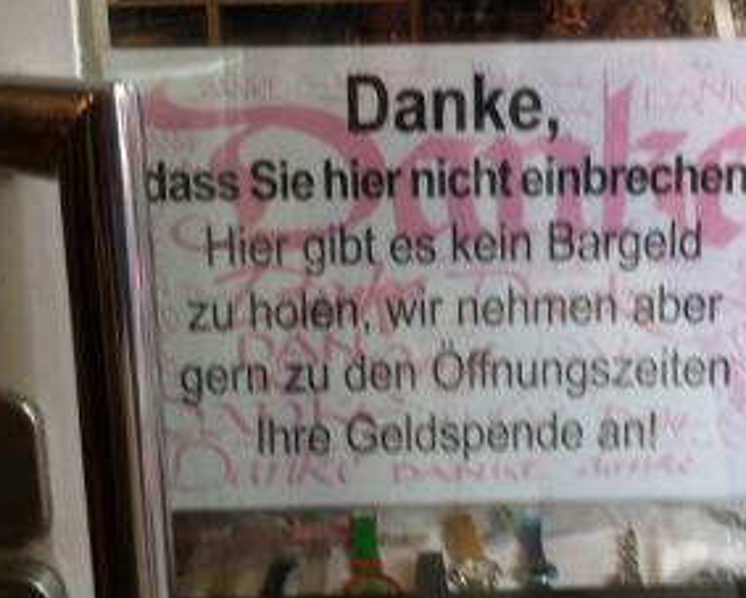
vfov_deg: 25.8
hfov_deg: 31.7
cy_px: 224
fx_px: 1304
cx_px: 485
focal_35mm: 59
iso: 125
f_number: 2.8
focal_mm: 3.85
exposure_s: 1/15
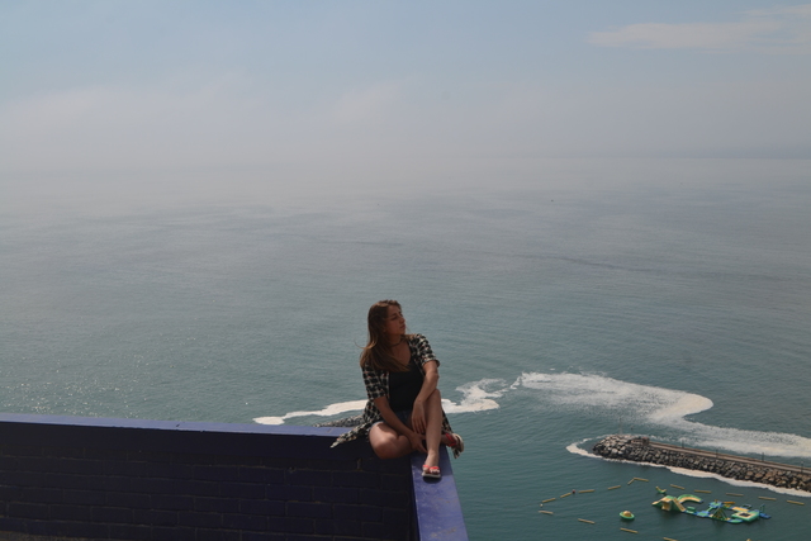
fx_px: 980
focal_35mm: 44
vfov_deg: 30.9
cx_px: 406
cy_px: 270
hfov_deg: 45.0
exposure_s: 1/400
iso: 100
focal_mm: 29
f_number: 10
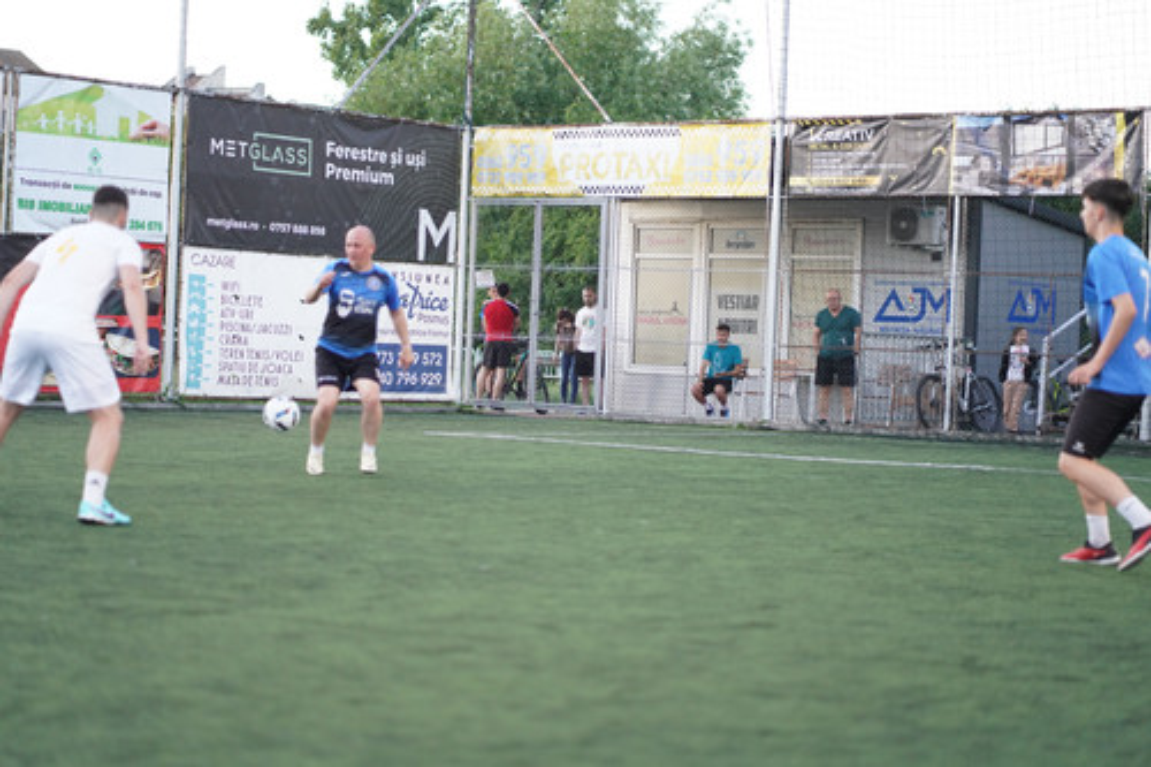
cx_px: 576
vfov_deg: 16.1
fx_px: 2717
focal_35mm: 85
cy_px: 384
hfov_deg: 23.9
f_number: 1.8
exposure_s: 1/1600
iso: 2000
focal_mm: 85
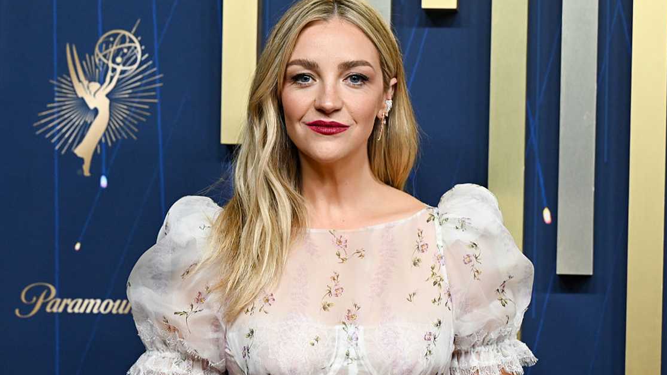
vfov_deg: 10.4
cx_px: 335
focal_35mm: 116
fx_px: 2051
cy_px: 190
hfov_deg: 18.5
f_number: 4
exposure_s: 1/640
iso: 2500
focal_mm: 110
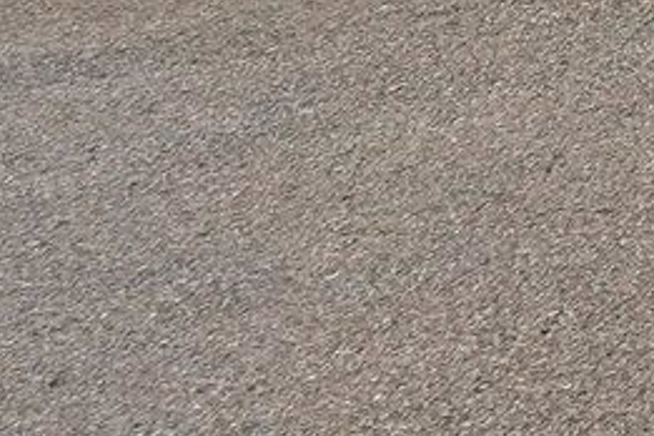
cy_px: -895
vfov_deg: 9.5
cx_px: 2205
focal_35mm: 110
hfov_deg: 10.0
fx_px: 1998
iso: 800
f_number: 6.3
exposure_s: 1/500
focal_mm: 14
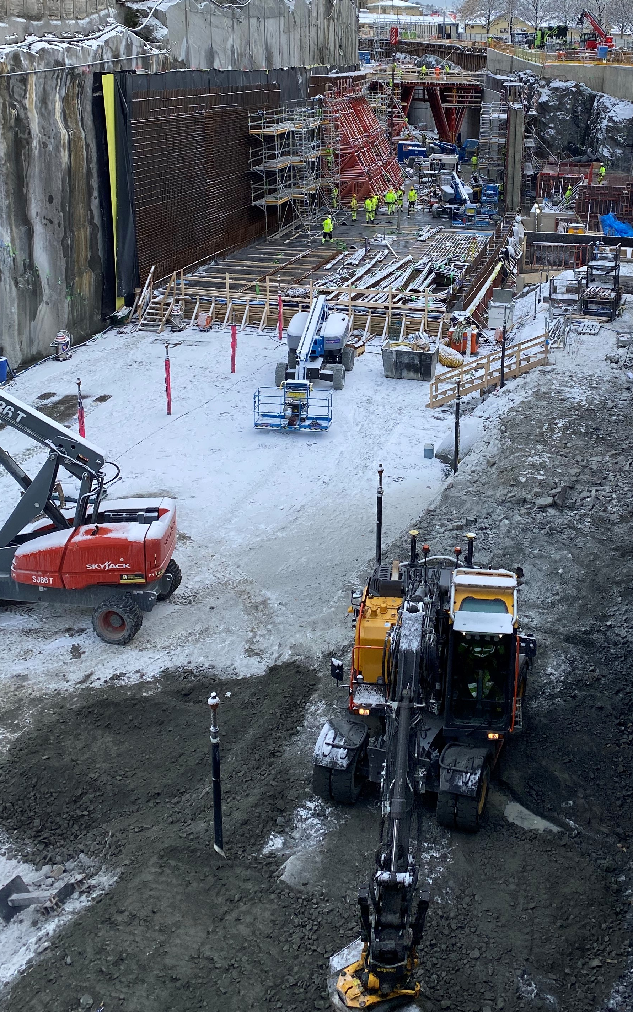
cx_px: 472
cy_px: 341
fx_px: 1076
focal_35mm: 39
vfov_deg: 49.5
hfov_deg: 32.2
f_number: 1.8
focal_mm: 4.25
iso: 32
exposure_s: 1/288
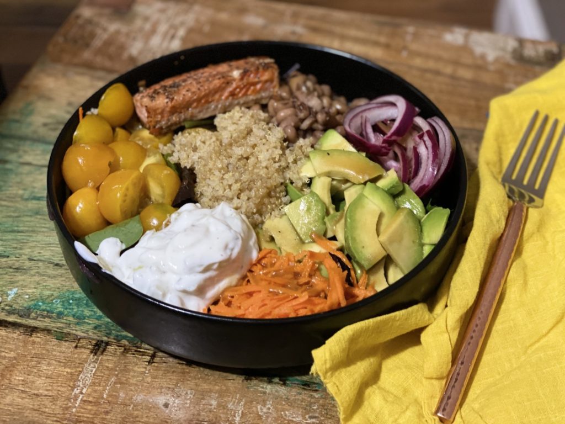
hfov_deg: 36.8
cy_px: 212
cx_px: 282
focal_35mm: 52
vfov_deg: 28.0
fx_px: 849
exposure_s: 1/20
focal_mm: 6
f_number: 2
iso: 400
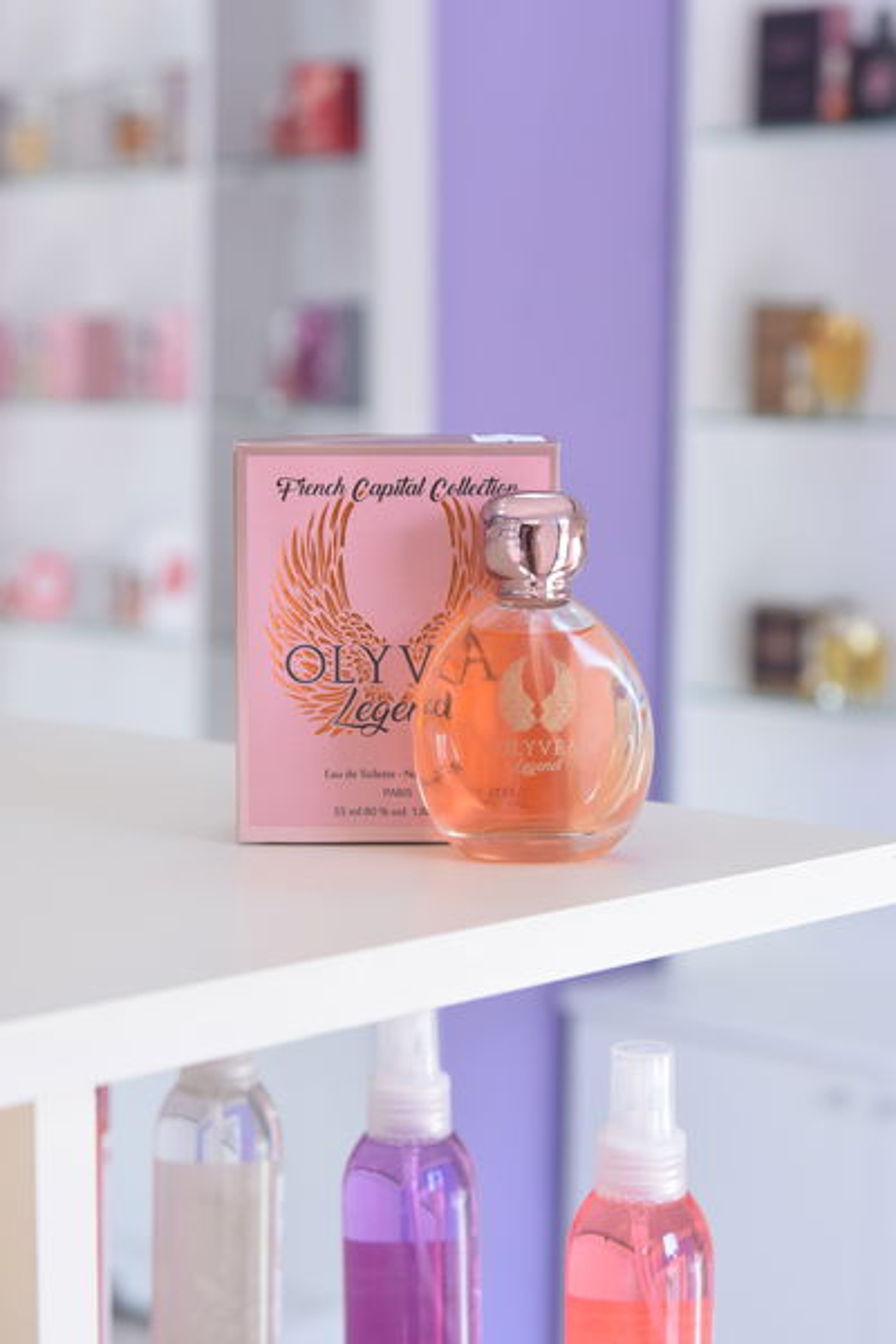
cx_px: 448
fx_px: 3080
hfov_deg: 16.6
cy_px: 672
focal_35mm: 82
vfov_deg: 24.6
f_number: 4.5
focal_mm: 55
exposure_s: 1/250
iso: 800
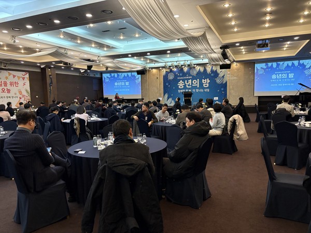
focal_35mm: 26
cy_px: 116
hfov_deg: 67.3
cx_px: 156
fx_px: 234
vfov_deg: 53.1
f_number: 1.6
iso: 200
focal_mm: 5.96
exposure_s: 1/60
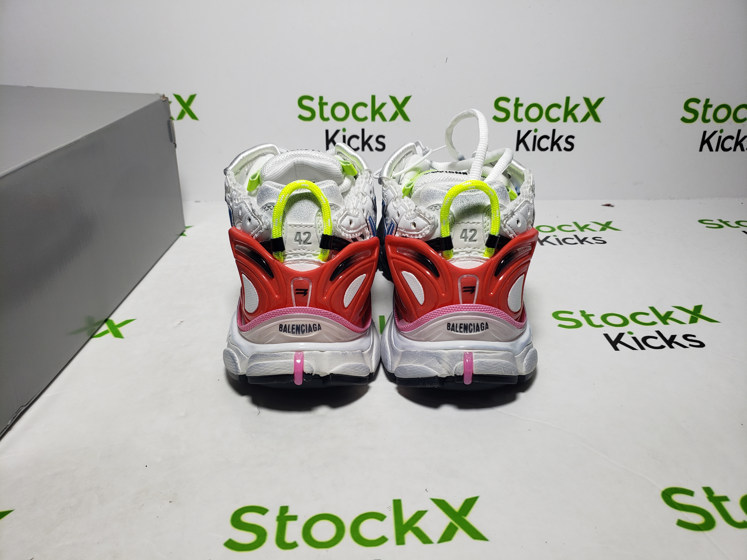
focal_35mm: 26
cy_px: 280
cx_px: 374
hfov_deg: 67.3
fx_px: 561
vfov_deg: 53.1
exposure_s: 1/482
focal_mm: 4.3
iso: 50
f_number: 1.5
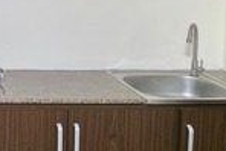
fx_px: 465
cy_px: -1
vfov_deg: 18.0
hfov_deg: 24.8
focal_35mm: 74
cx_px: -40
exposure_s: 1/100
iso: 2000
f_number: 1.7
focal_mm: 6.3
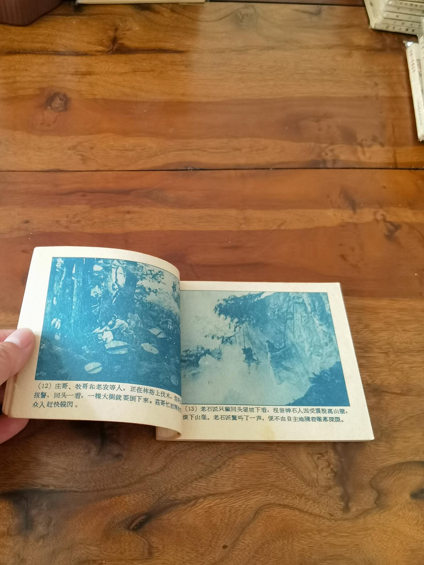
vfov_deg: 65.3
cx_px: 212
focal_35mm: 27
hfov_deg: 51.4
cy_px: 282
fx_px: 441
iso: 200
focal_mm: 2.26
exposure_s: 1/40
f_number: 2.2
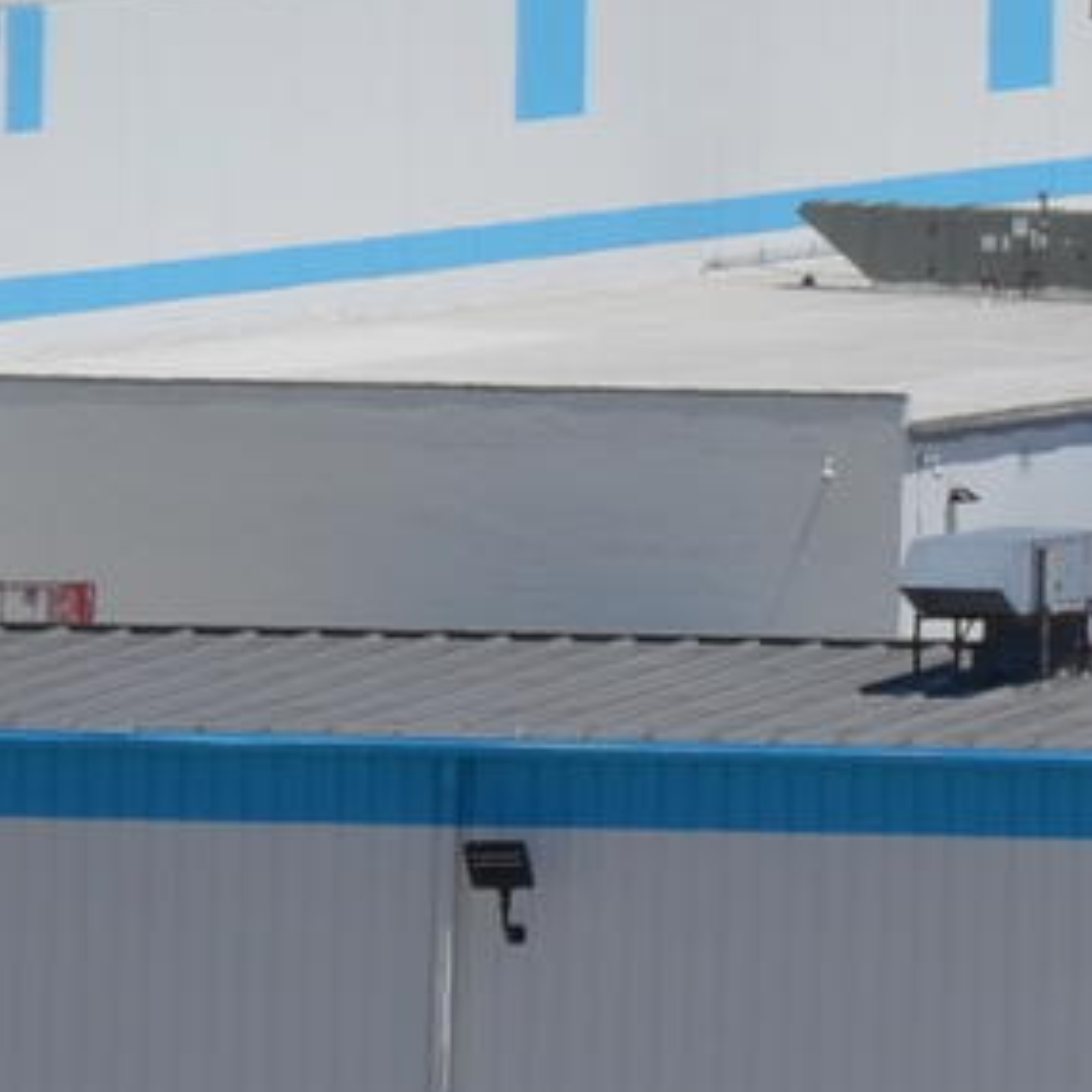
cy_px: -260
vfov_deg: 1.4
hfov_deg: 1.4
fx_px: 45862
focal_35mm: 1285
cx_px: 3020
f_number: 7.1
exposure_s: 1/800
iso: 100
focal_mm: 120
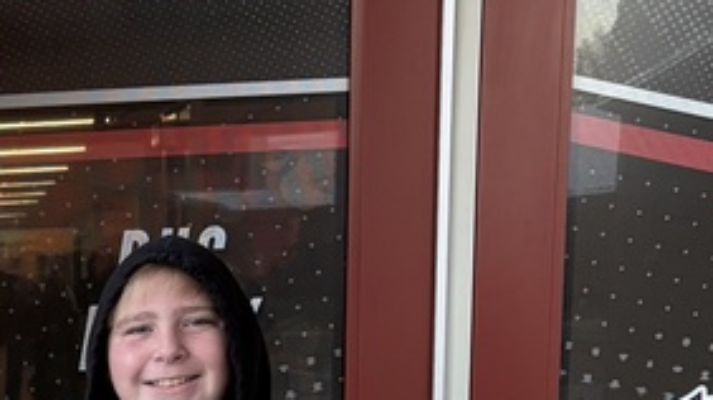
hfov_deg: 19.3
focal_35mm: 103
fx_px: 1945
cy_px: 699
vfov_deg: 11.0
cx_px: -187
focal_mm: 5.96
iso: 125
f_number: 1.6
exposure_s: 1/80
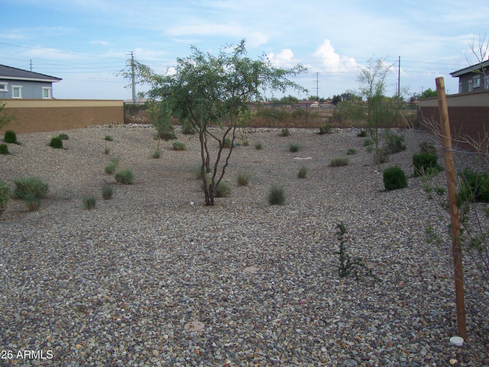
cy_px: 178
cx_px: 247
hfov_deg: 51.3
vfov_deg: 39.7
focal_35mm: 36
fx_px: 509
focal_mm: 5.6
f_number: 2.7
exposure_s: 1/640
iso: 80
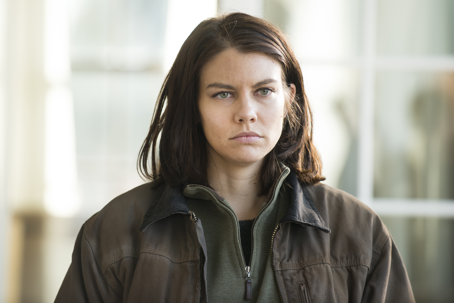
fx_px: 2523
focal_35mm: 200
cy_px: 152
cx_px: 227
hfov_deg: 10.3
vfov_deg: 6.9
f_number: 3.5
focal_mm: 200
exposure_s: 1/250
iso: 400
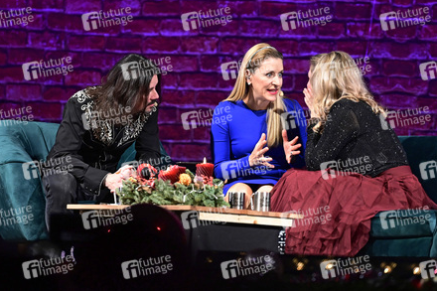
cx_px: 220
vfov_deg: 6.7
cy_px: 143
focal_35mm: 205
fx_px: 2487
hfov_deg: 10.0
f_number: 3.2
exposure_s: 1/320
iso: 3200
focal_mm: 200
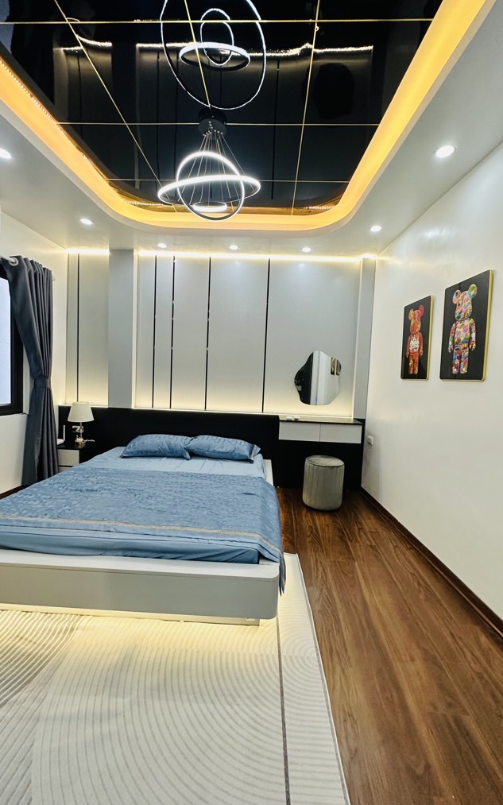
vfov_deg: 101.5
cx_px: 255
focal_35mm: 15
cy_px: 399
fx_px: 329
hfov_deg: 74.8
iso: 160
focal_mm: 2.22
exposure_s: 1/100
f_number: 2.2
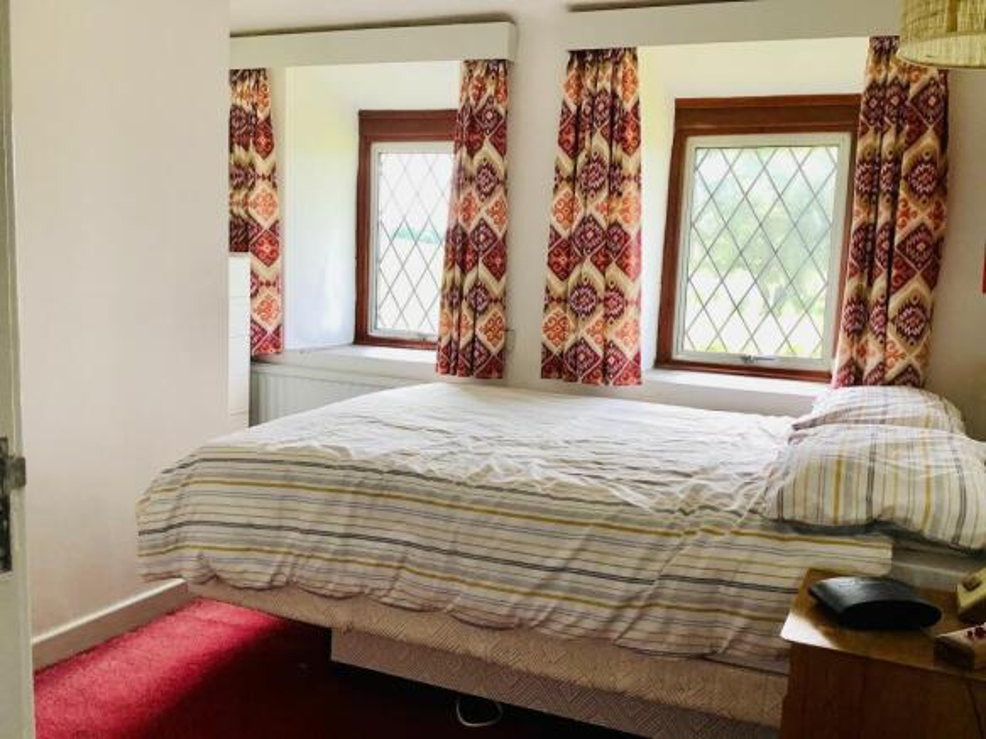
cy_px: 370
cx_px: 493
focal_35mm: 31
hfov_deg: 58.4
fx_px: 883
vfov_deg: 45.4
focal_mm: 3.3
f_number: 2.4
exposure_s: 1/100
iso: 64
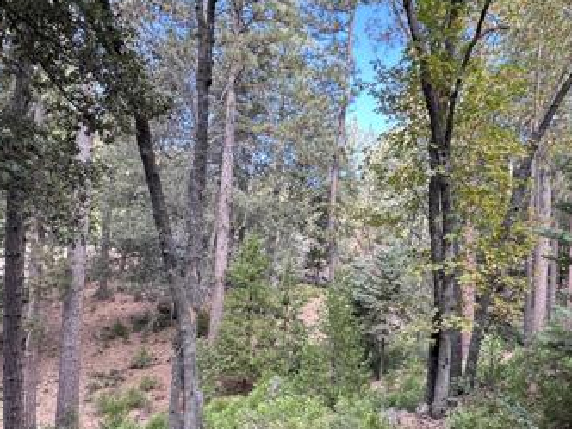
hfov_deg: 63.4
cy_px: 276
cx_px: 389
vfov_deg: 50.7
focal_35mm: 27
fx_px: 446
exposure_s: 1/99
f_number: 2.2
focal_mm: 2.22
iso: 40
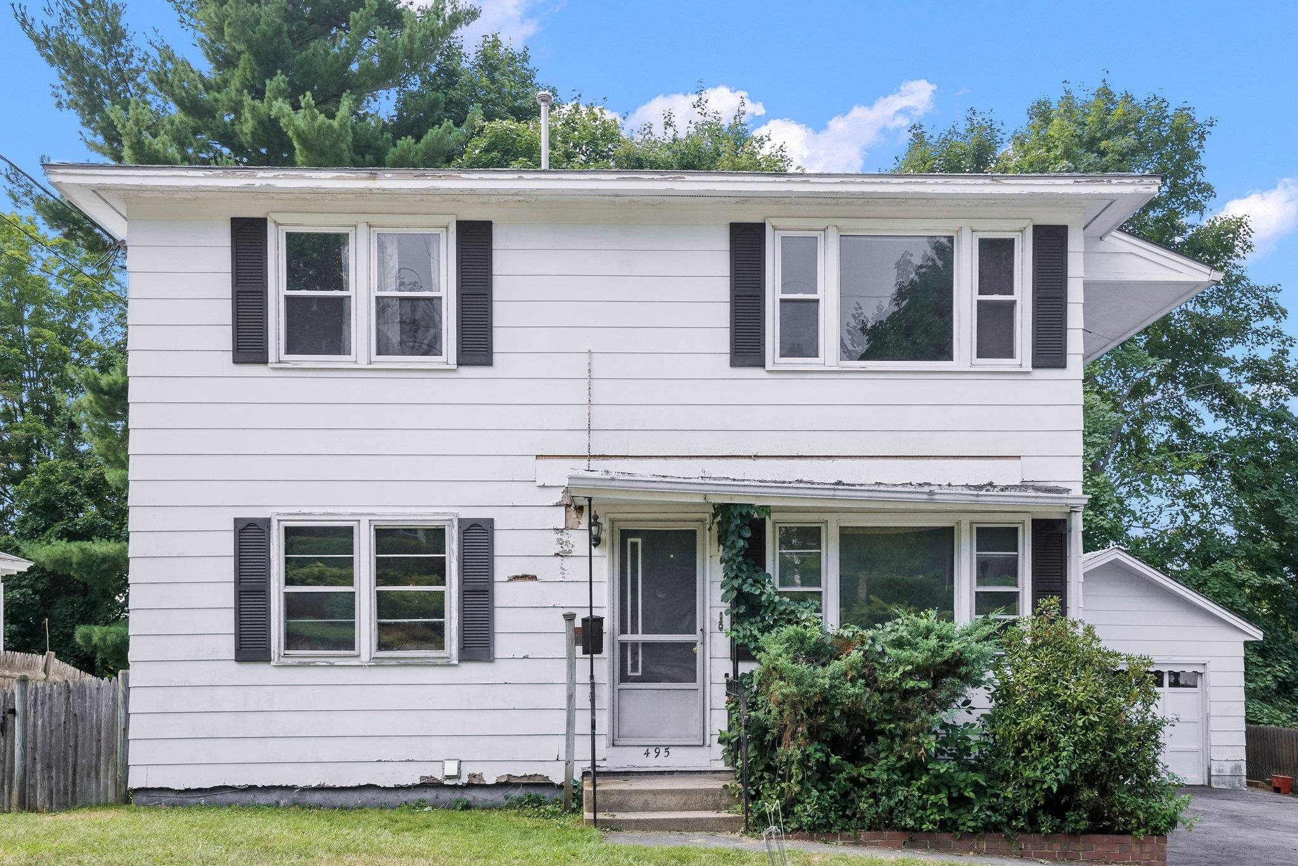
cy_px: 433
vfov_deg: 41.1
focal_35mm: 32
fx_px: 1154
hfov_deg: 58.7
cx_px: 649
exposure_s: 1/320
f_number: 8
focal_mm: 32
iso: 400
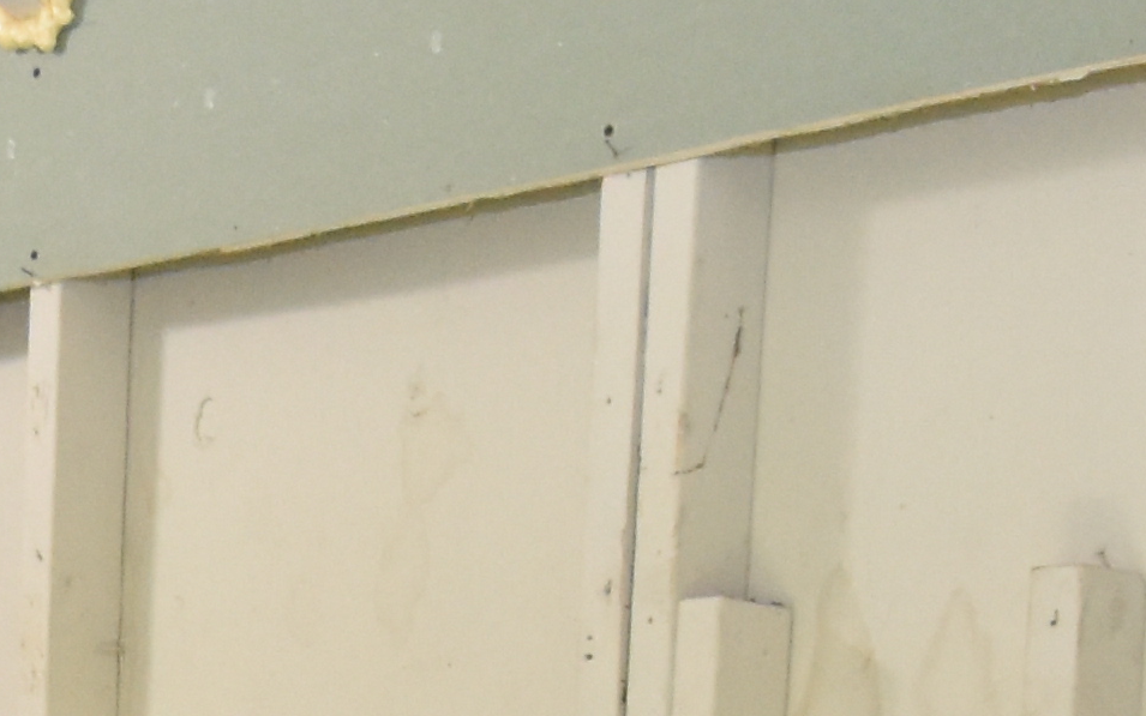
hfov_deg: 21.0
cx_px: 35
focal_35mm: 96
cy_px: 1368
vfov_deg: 12.3
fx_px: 2998
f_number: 3.5
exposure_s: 1/60
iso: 2000
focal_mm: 10
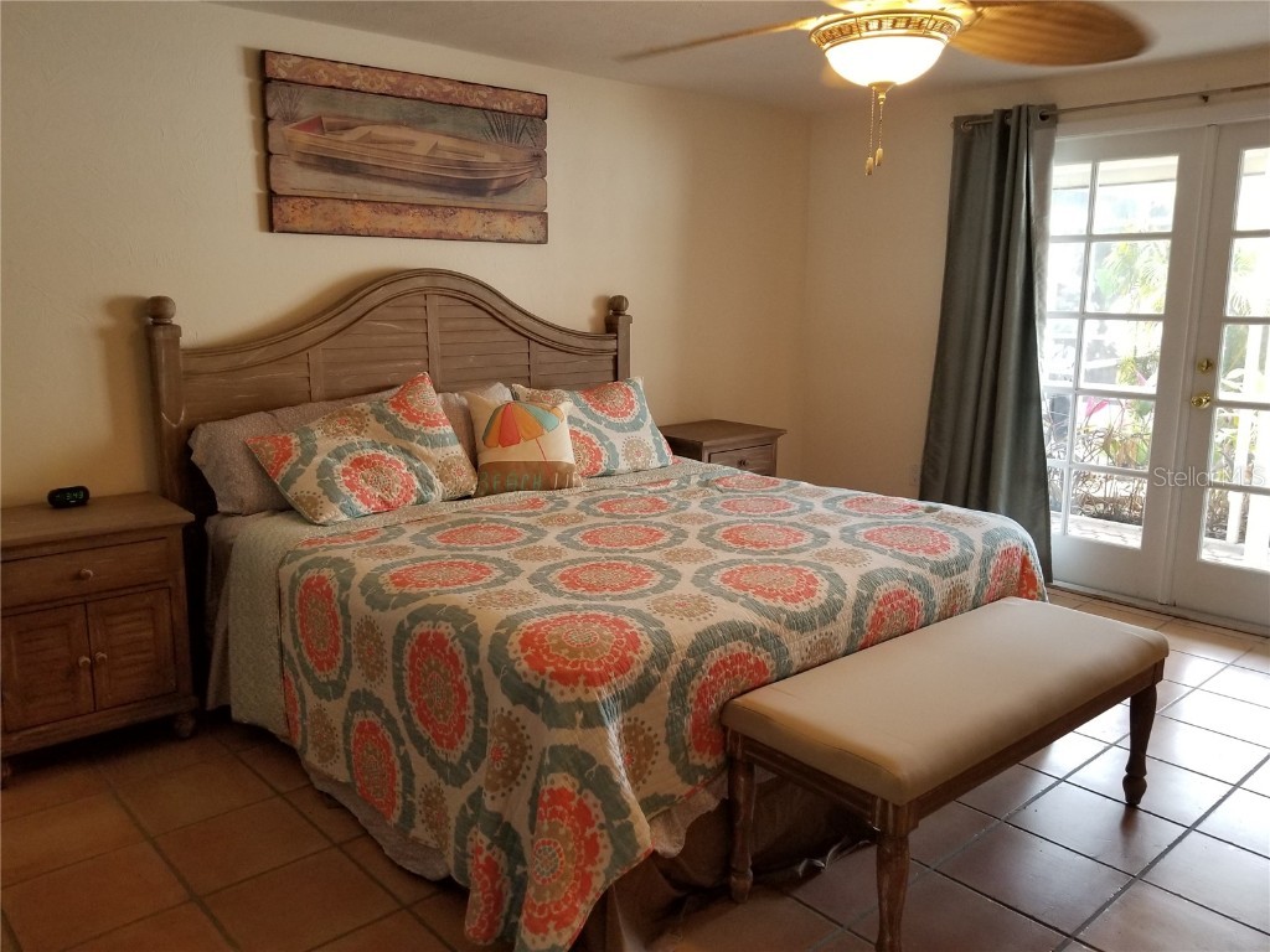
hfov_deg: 67.3
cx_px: 635
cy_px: 476
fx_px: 954
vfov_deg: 53.1
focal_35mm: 26
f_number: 1.7
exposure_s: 1/60
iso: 160
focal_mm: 4.25
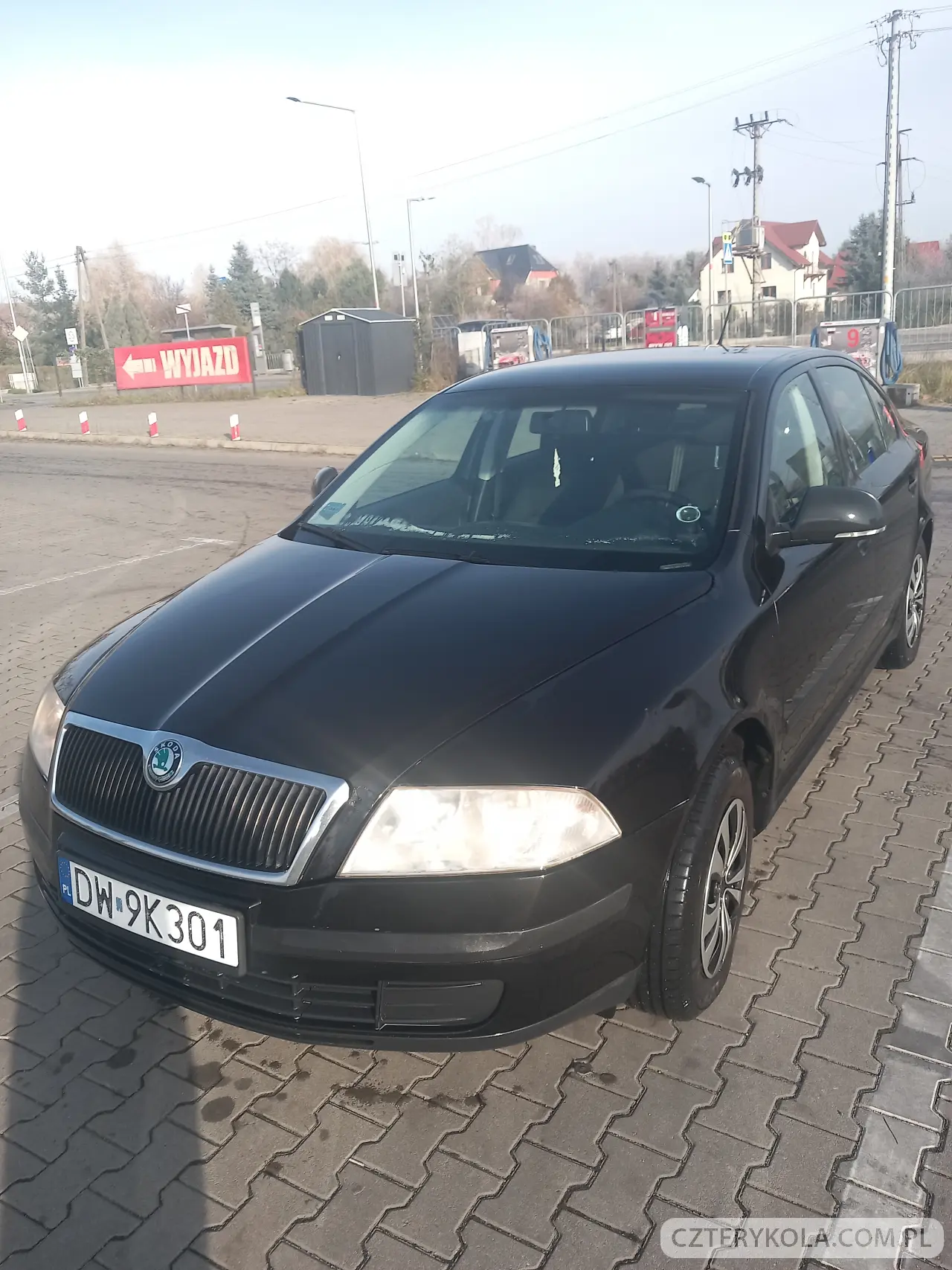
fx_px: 990
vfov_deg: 65.3
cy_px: 635
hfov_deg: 51.3
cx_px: 476
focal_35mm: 27
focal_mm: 4
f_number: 1.8
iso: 20
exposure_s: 1/212
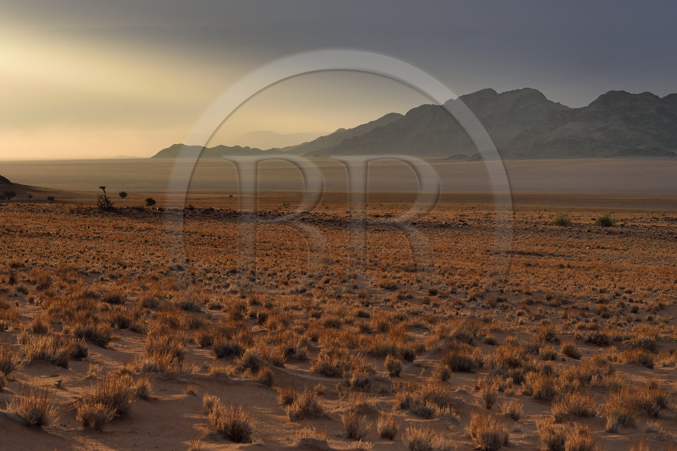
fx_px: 1597
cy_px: 226
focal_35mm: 85
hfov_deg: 23.9
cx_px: 338
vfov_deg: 16.0
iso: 400
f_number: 10
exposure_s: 1/250
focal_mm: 85
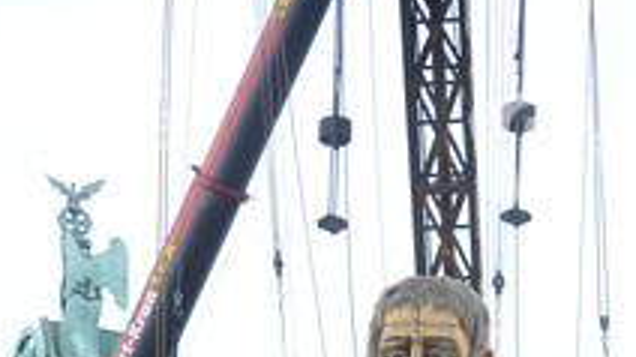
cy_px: 582
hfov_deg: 12.8
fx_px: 2832
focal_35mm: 168
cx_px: 351
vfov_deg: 7.1
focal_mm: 85
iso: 800
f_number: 6.3
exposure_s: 1/200
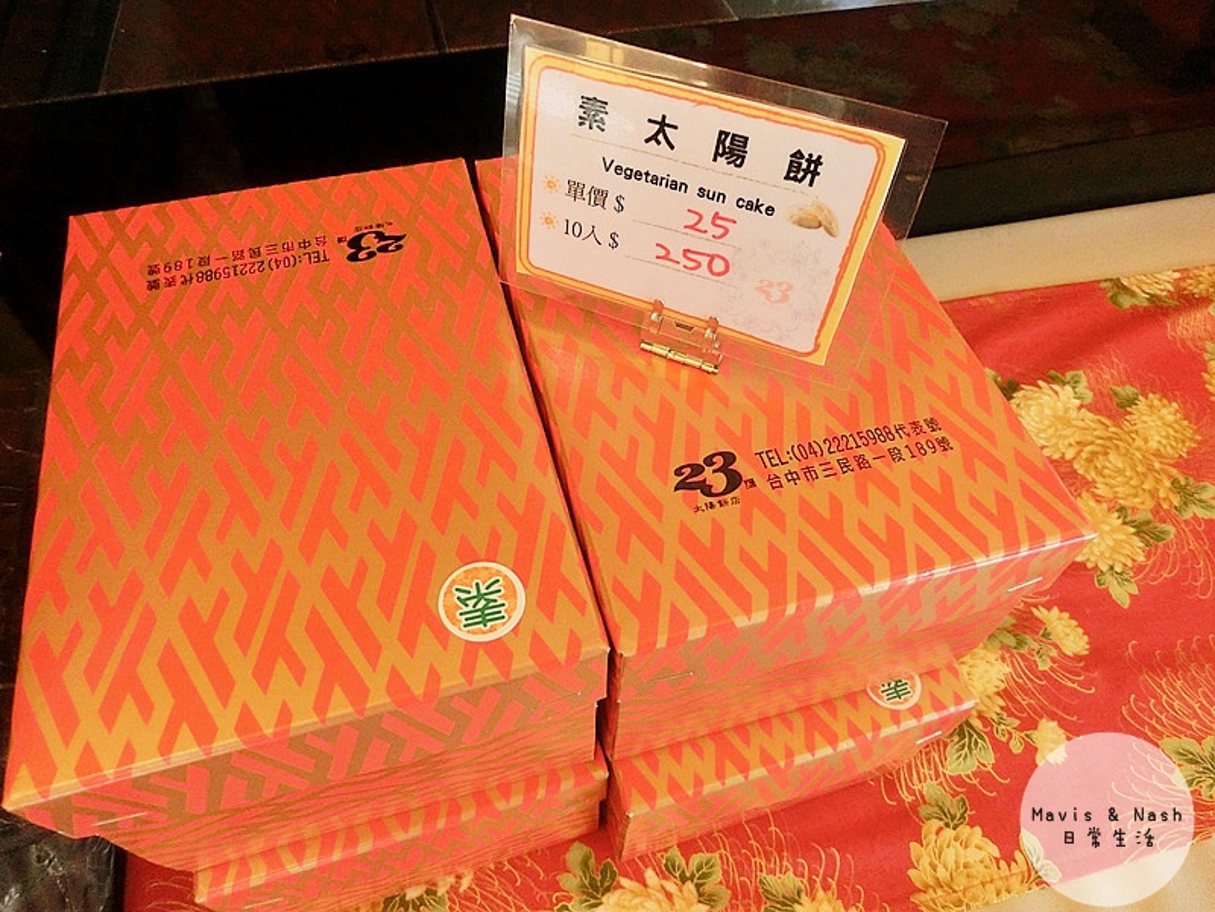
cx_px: 608
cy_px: 456
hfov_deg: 71.6
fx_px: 842
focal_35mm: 24
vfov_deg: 56.8
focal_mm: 4.24
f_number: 3
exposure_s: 1/125
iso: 640
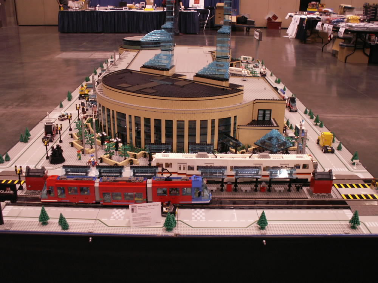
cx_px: 189
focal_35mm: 35
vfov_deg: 40.7
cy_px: 142
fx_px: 382
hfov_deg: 52.6
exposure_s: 1/25
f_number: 2.8
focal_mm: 5.86
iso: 160
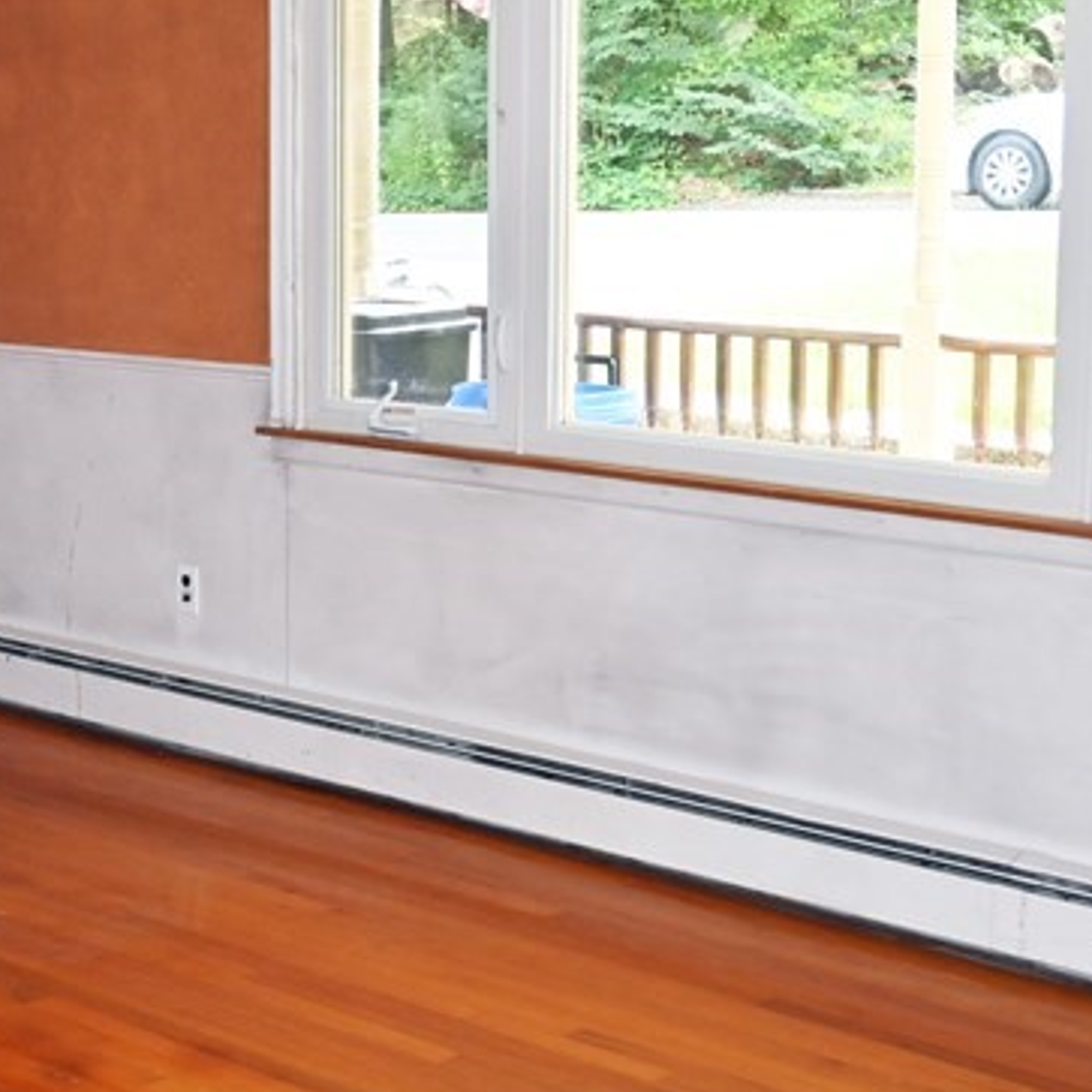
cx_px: 102
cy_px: 399
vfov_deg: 23.4
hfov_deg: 22.8
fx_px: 2634
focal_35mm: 74
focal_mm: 20.5
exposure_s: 1/60
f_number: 3.8
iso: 500
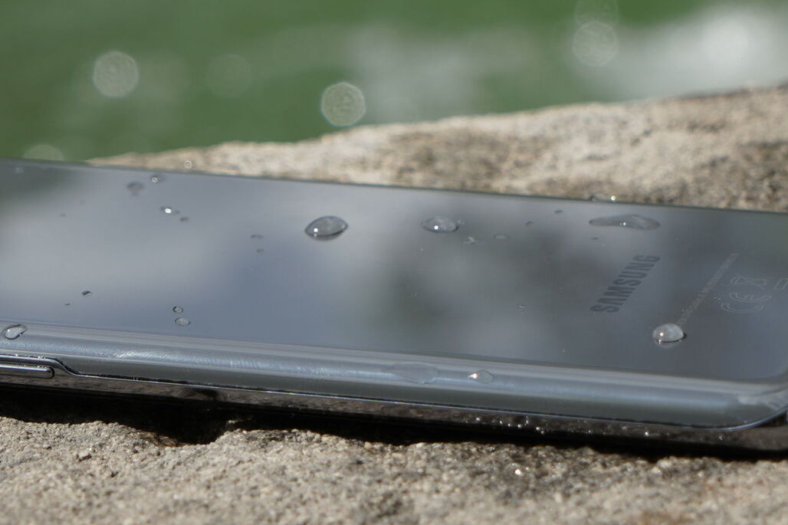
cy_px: 323
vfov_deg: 10.8
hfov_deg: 16.1
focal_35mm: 127
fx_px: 2779
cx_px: 251
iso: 125
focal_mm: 68
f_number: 8
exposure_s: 1/500
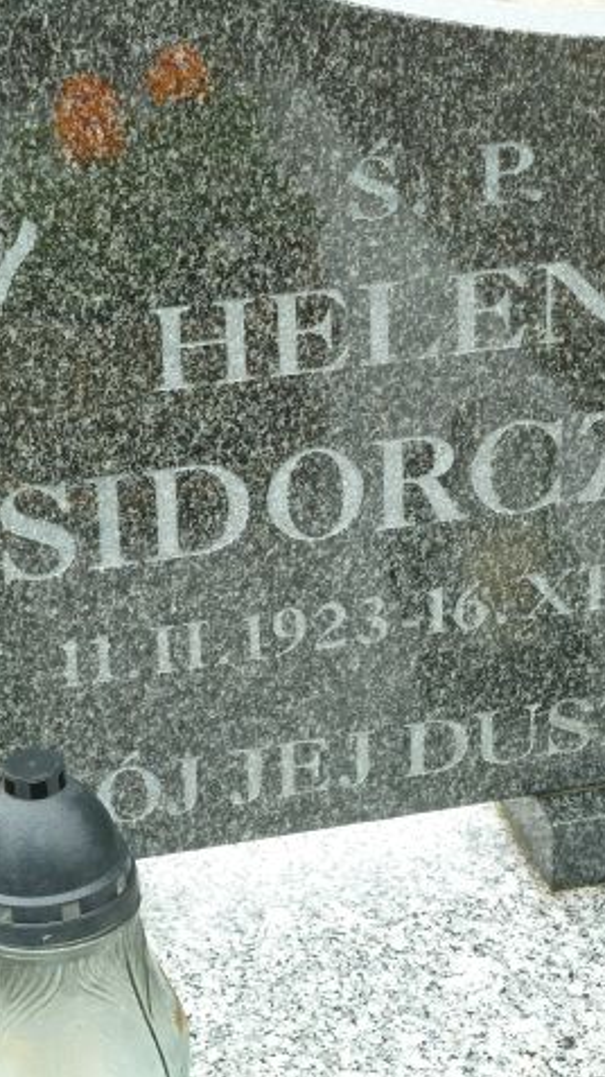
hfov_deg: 10.6
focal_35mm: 114
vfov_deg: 18.8
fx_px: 3254
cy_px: 540
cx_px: 497
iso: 100
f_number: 4.2
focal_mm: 12.8
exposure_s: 1/40
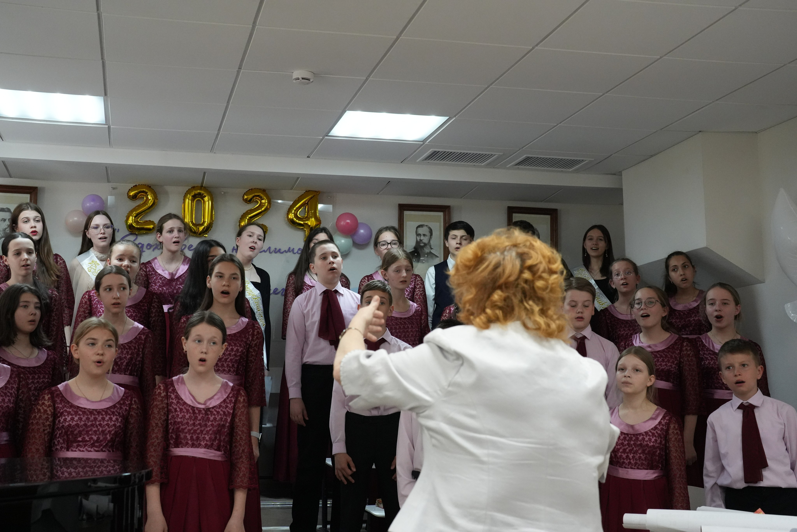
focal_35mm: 50
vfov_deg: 27.0
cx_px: 398
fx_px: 1107
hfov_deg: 39.6
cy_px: 266
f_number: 6.3
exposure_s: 1/320
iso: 6400
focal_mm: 50
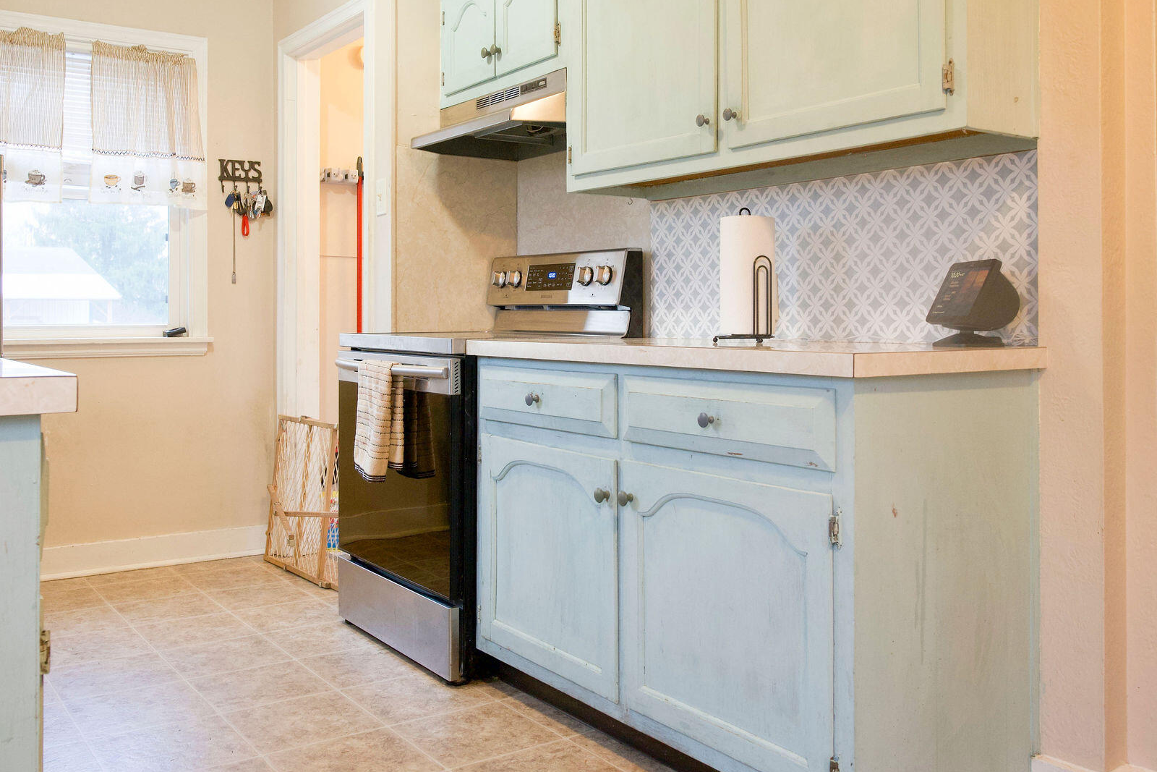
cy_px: 301
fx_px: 1028
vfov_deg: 40.9
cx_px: 584
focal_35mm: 32
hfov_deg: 58.7
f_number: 5.6
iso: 640
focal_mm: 17
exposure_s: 1/4
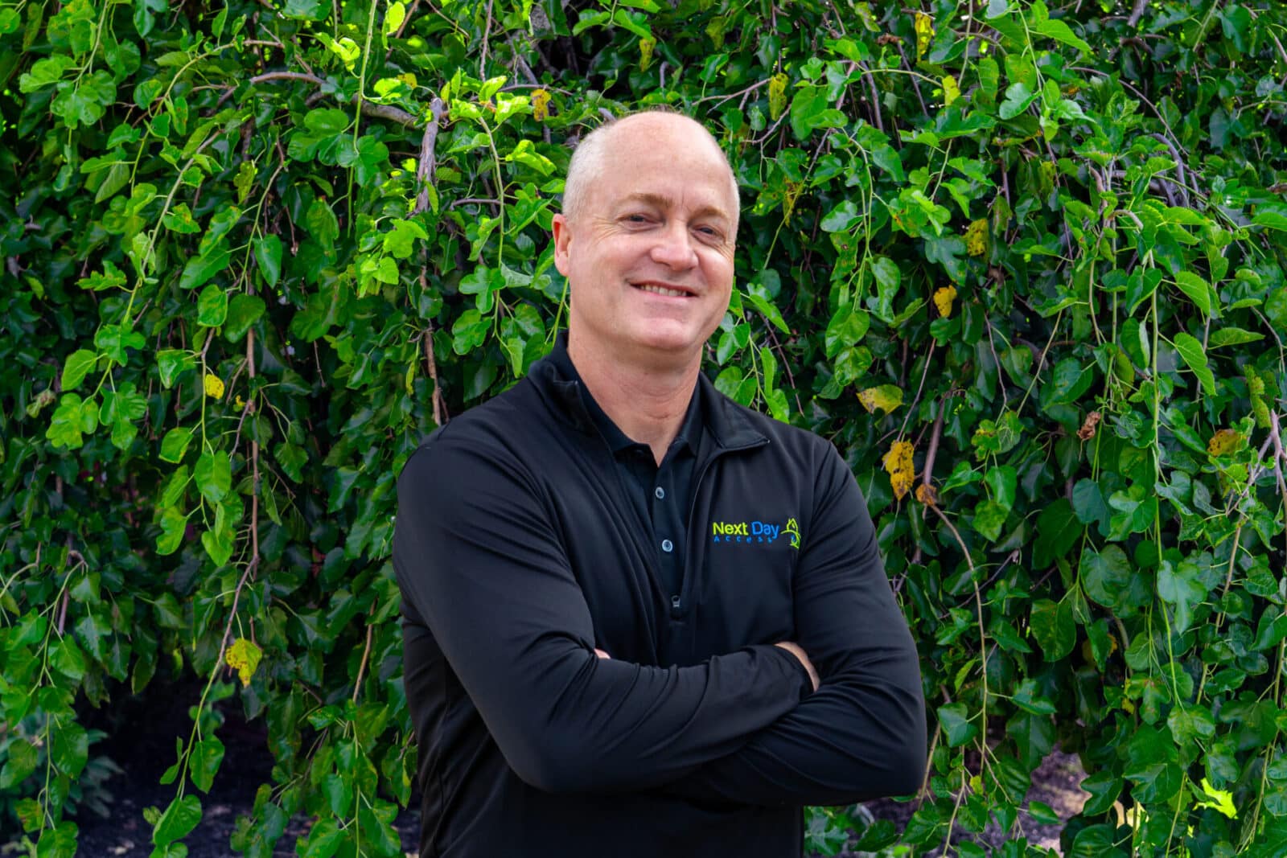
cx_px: 644
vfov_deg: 28.1
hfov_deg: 41.1
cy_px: 429
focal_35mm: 48
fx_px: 1716
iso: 160
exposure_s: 1/125
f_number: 4
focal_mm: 48
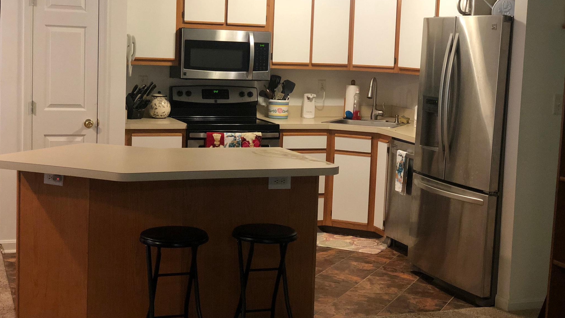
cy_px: 134
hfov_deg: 36.6
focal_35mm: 57
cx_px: 282
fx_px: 854
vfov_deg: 21.1
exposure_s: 1/20
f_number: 2.4
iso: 160
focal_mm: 6
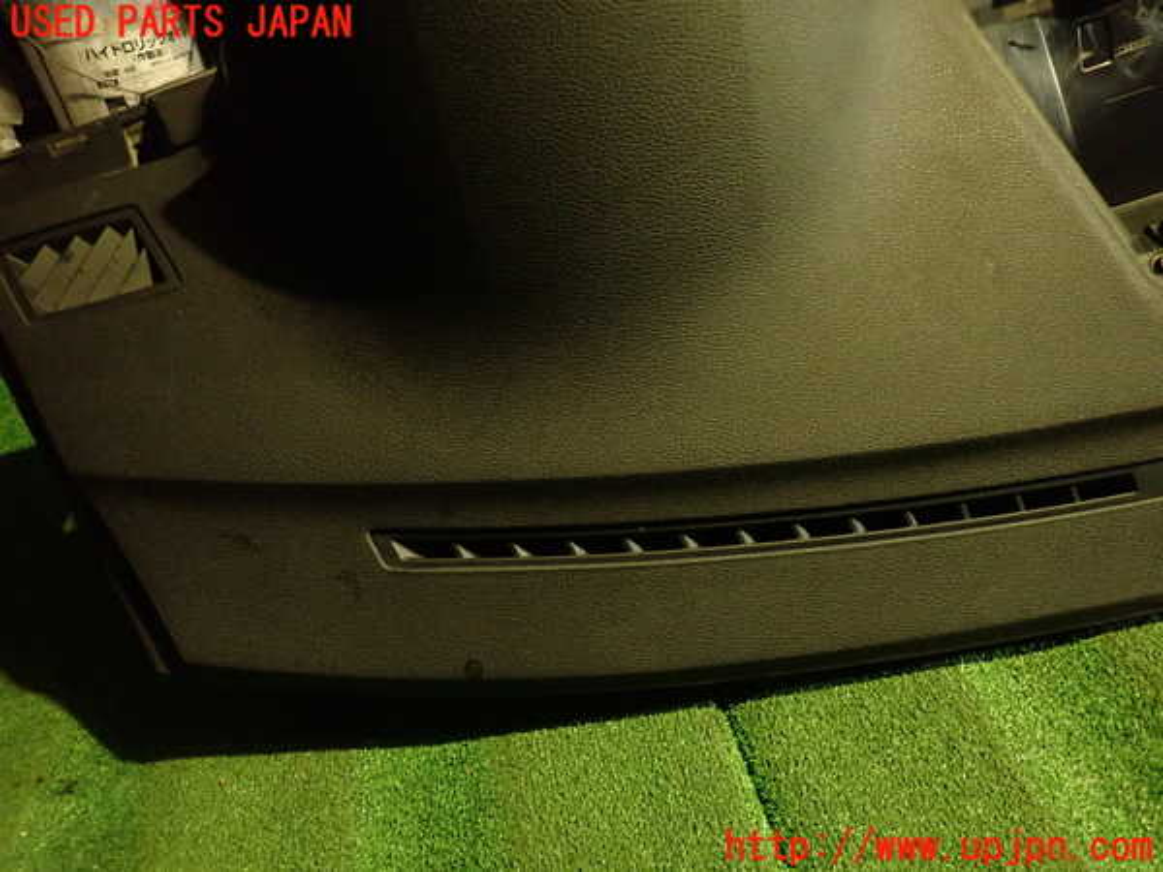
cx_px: 582
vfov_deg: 54.9
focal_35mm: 25
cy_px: 436
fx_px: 840
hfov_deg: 69.4
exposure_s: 1/25
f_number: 2
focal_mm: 4.5
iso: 800
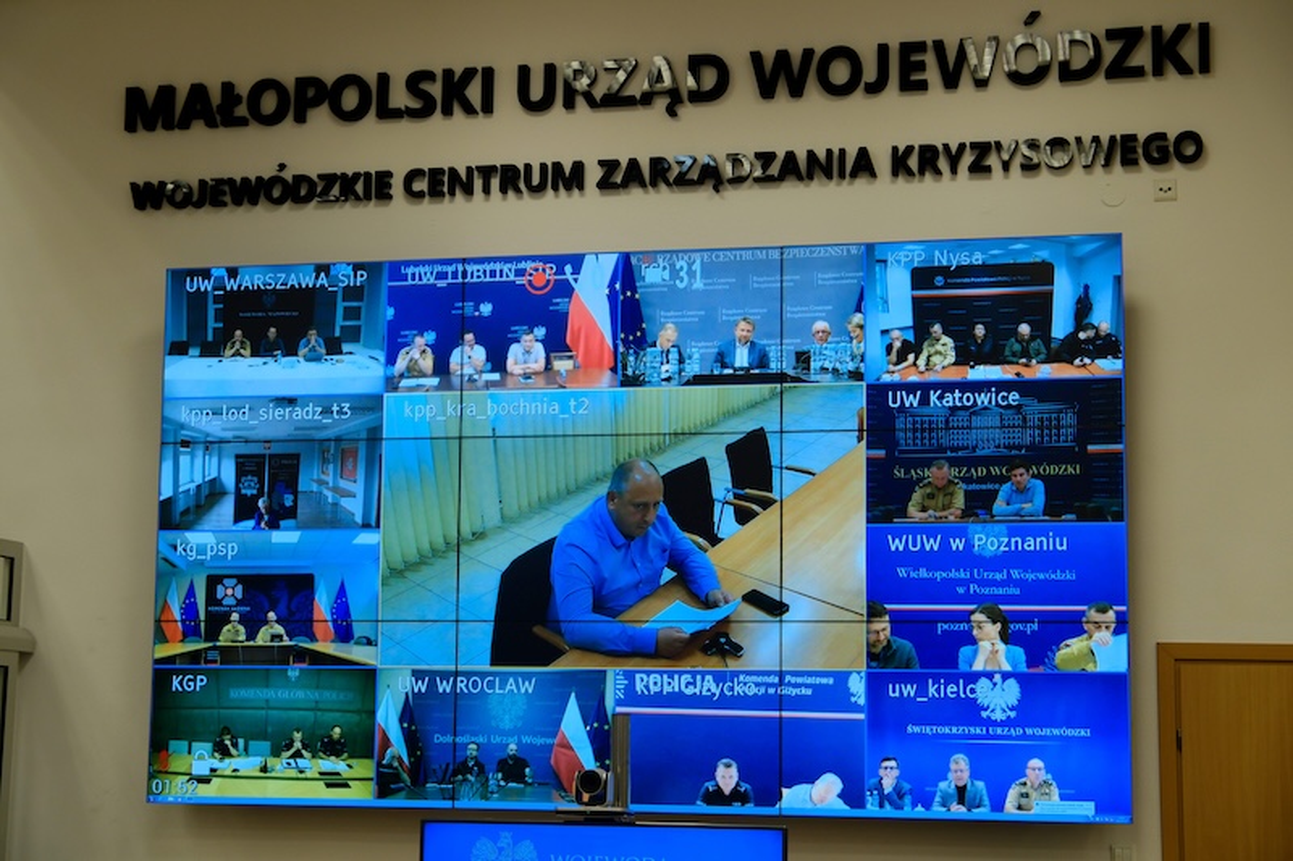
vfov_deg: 23.0
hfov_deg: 33.9
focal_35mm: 59
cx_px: 646
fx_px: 2119
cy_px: 430
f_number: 4
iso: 640
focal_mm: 39.2
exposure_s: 1/100
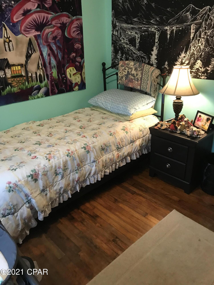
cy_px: 142
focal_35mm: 28
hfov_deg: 49.7
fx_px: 231
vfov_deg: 63.4
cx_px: 107
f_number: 1.8
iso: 100
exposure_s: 1/15
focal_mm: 3.99
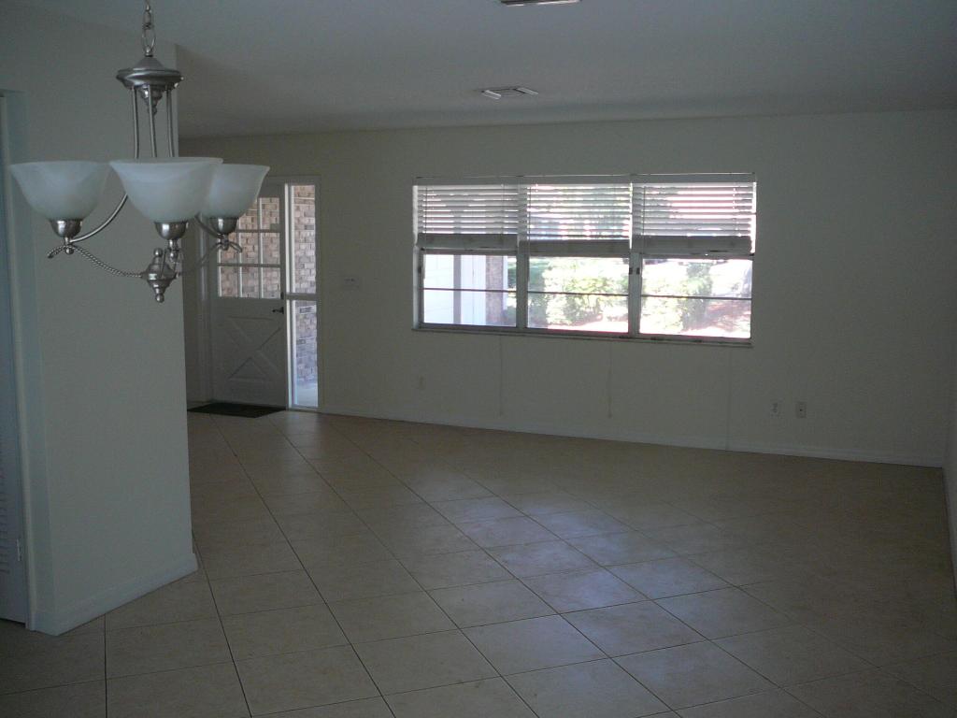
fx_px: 968
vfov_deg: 40.7
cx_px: 478
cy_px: 359
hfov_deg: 52.6
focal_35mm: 35
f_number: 2.8
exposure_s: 1/50
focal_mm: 5.2
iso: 100
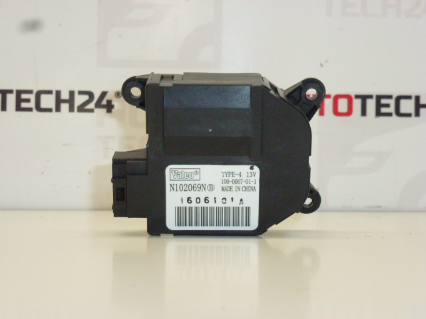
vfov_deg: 20.7
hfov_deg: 27.4
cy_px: 160
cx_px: 213
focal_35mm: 71
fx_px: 874
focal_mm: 12.7
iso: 400
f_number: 4.7
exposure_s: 1/200
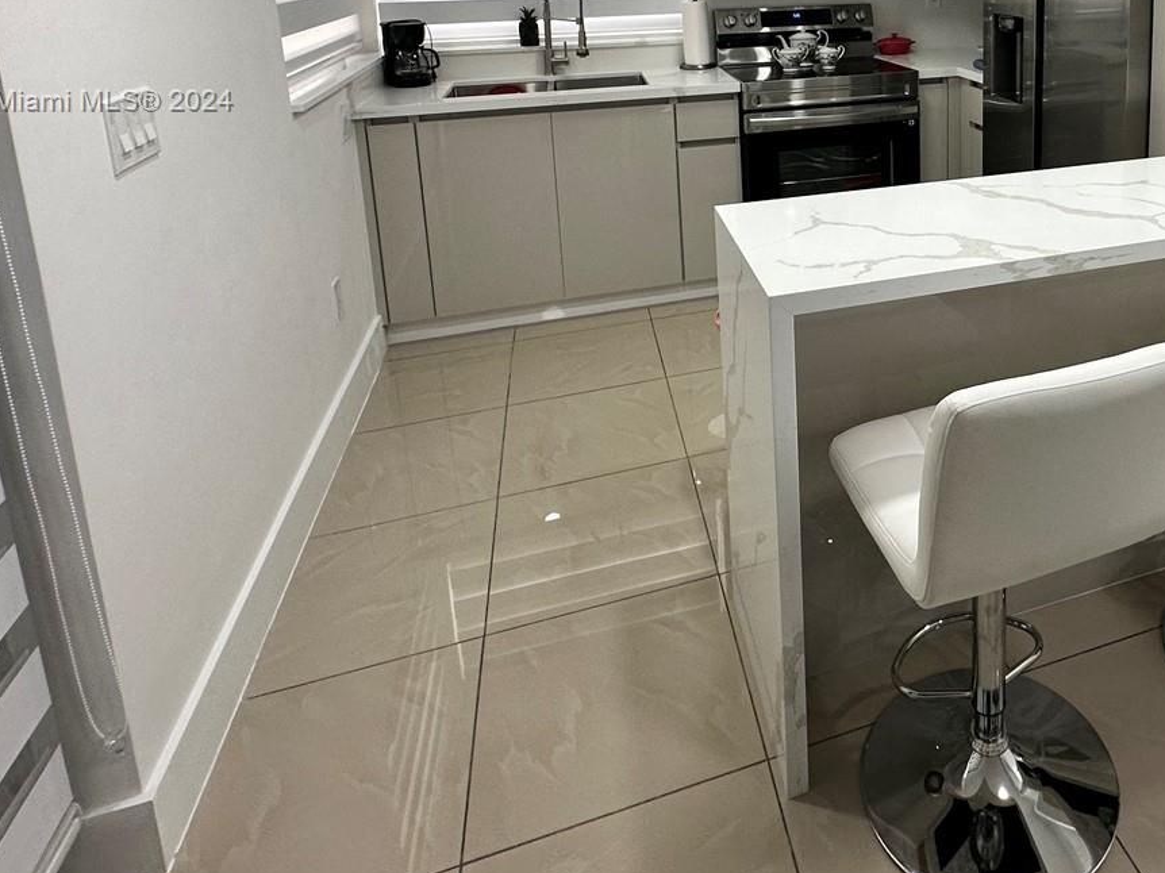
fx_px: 875
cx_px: 881
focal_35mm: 26
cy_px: 103
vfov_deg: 48.1
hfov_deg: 63.2
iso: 125
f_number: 2.2
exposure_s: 1/120
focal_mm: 2.22
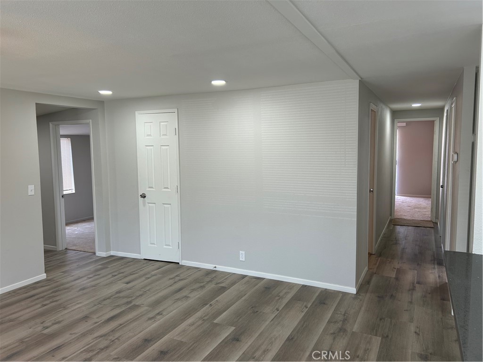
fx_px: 363
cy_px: 181
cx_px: 242
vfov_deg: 53.1
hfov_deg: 67.3
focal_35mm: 26
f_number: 1.5
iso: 64
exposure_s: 1/120
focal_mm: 5.7
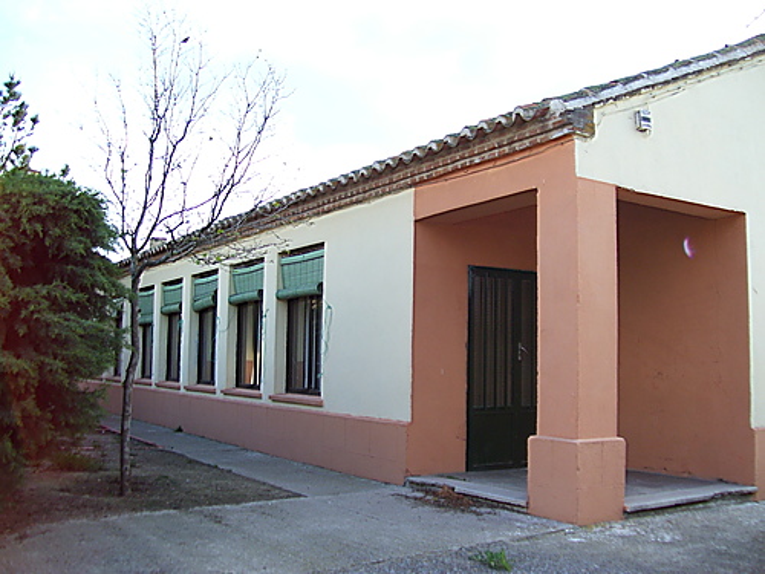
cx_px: 382
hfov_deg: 51.4
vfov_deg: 39.7
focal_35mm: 36
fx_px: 796
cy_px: 287
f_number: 2.7
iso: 80
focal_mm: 6
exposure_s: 1/180
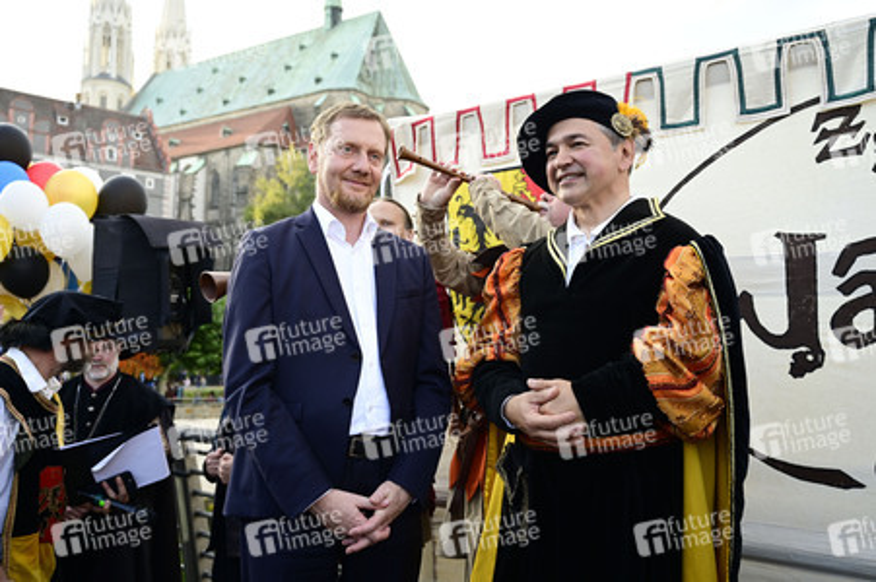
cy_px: 291
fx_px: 742
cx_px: 438
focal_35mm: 30
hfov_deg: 61.1
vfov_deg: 42.9
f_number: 4
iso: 400
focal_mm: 30.5
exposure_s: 1/400
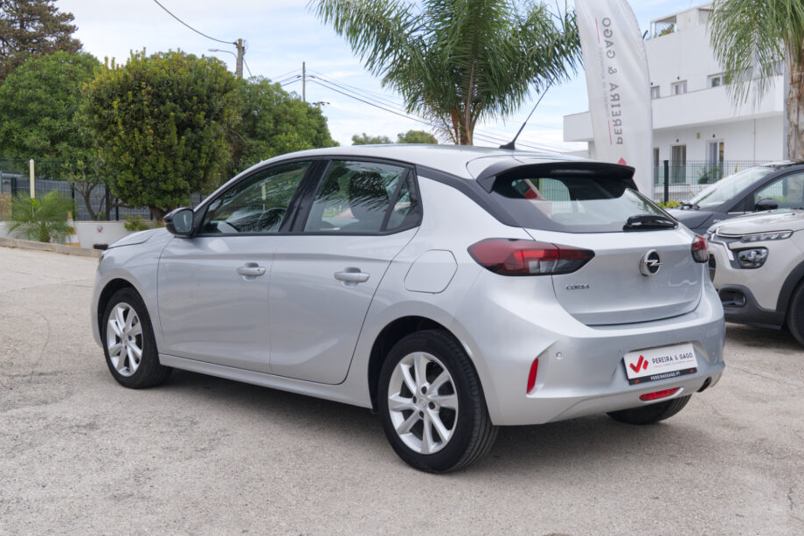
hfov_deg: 40.3
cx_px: 420
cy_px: 286
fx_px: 1094
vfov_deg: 27.5
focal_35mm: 49
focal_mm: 29.6
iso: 160
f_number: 9
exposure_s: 1/160
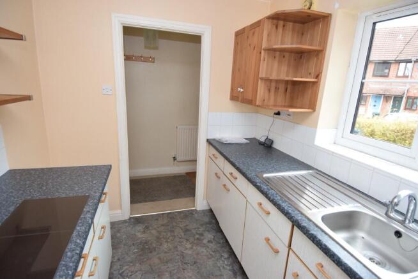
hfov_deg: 90.0
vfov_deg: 67.5
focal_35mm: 18
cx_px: 209
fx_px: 209
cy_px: 140
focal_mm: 12
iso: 1000
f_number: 4
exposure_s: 1/60
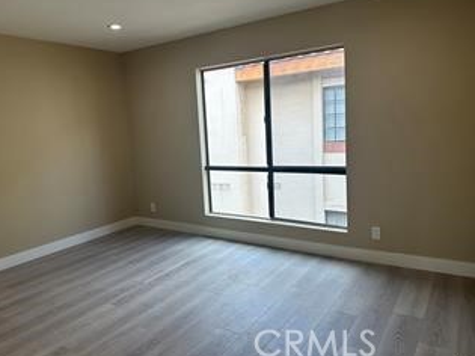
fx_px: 357
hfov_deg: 67.3
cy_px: 172
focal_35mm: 26
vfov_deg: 53.0
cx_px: 227
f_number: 1.78
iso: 80
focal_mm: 6.86
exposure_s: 1/376
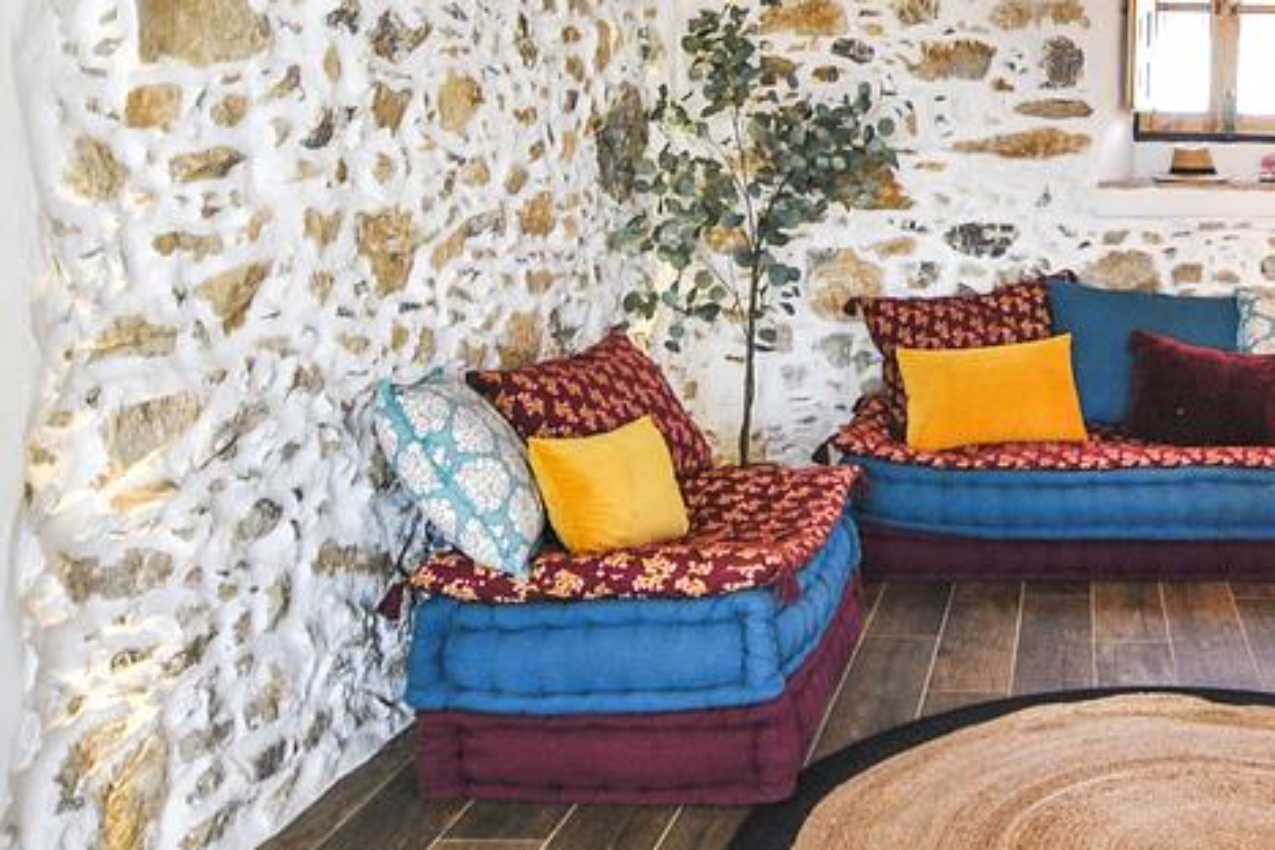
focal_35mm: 42
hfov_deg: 42.9
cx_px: 1109
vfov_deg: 31.0
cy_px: 193
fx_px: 1497
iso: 220
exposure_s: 1/30
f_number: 4.2
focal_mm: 11
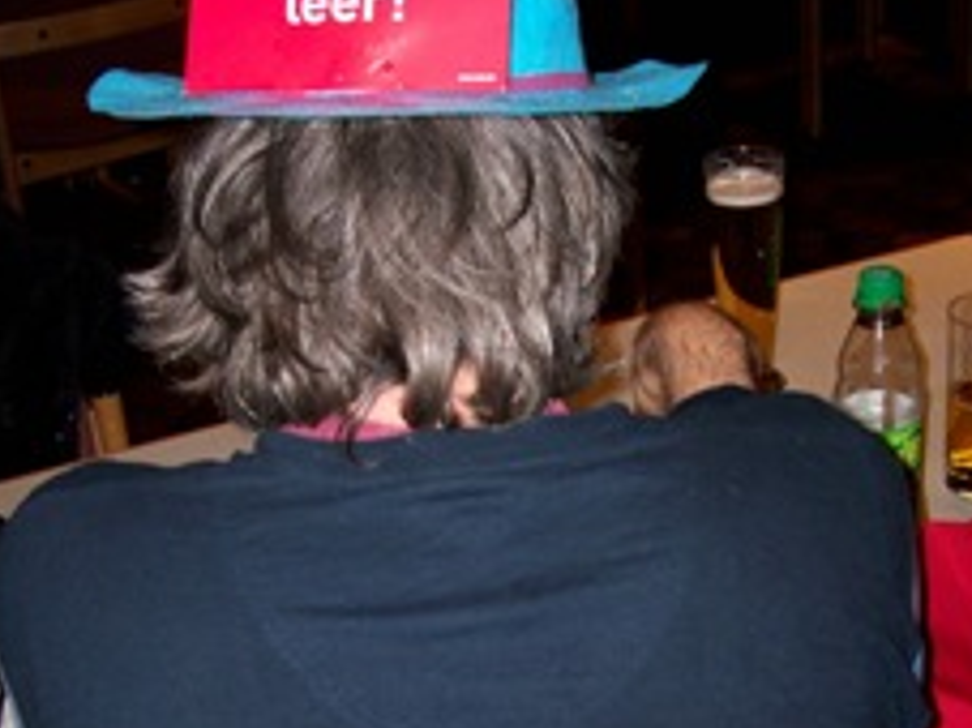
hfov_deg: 28.1
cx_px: 565
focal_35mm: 69
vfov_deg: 21.1
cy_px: 563
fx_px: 1936
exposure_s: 1/64
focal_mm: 5.6
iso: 80
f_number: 2.7
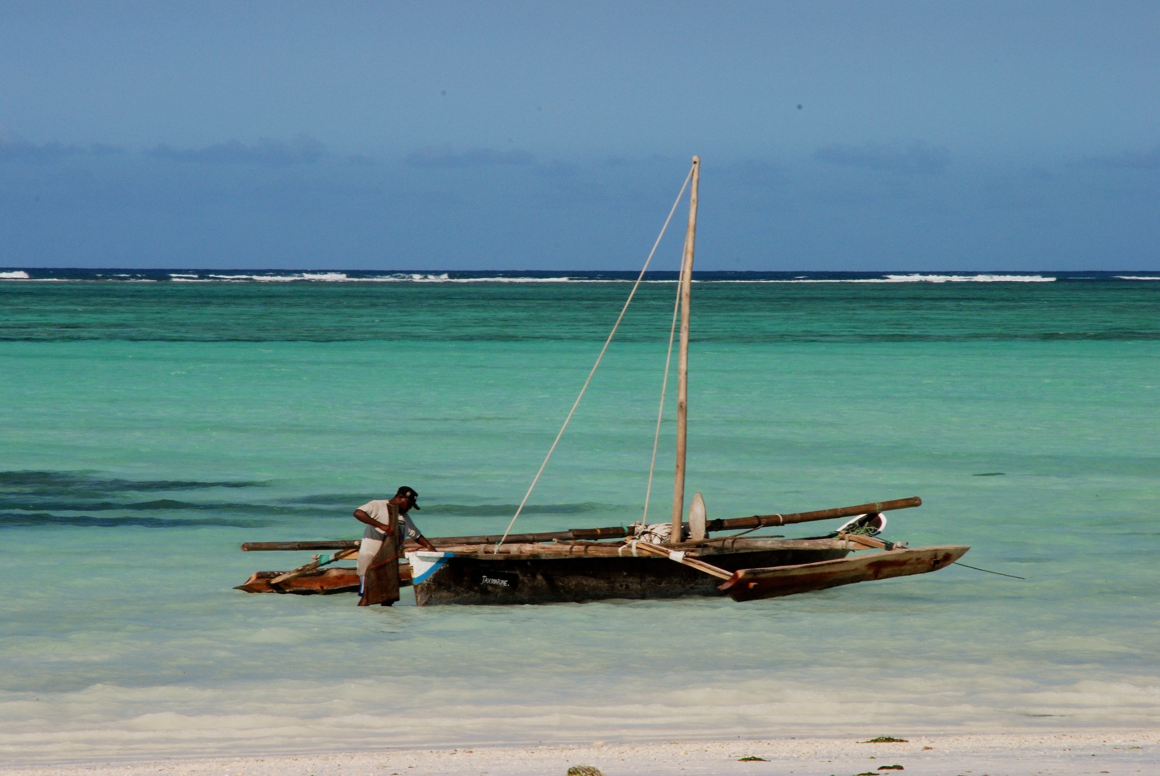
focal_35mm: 300
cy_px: 388
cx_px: 580
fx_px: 9677
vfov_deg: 4.6
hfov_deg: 6.9
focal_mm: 200
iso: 400
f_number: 25
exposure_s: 1/160
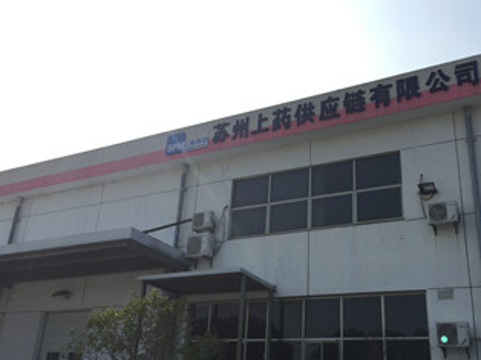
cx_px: 277
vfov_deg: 38.6
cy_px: 182
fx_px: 514
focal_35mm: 37
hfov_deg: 50.0
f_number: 2.2
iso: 32
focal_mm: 4.15
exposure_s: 1/2475
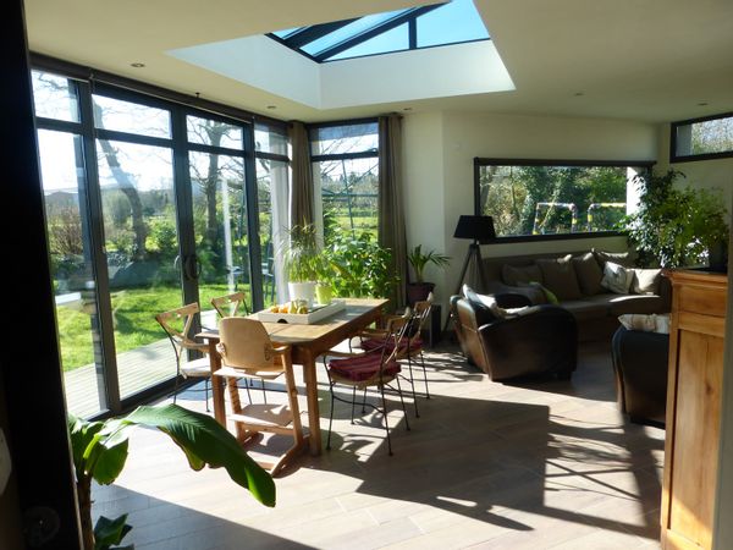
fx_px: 529
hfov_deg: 69.4
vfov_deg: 54.9
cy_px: 275
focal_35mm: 25
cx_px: 366
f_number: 4
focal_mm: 4.3
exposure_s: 1/160
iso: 100
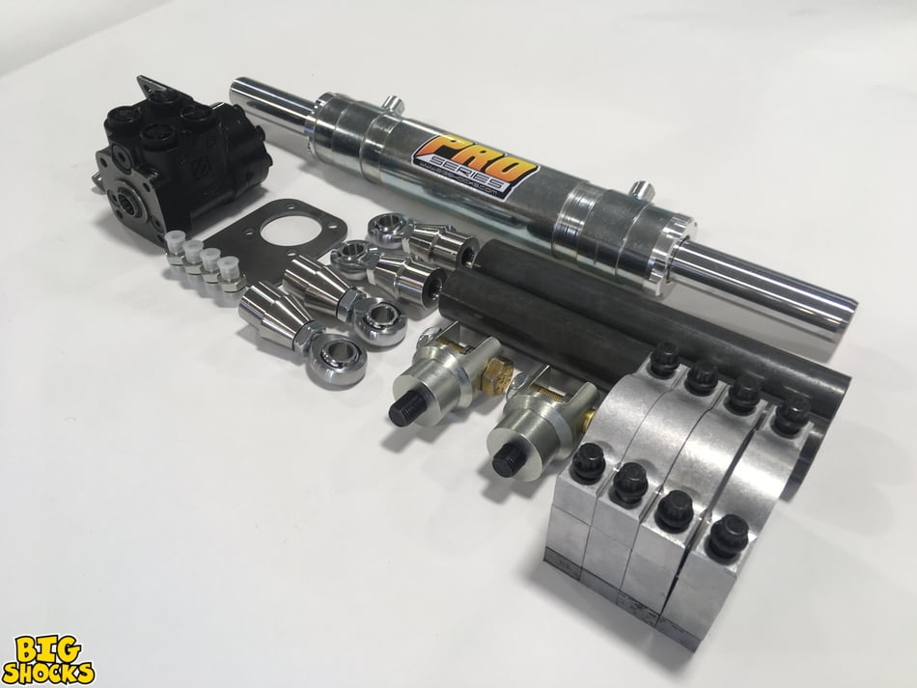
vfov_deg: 48.2
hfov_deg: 61.6
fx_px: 768
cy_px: 344
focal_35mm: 29
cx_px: 458
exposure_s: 1/60
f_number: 2.2
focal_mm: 4.15
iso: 25
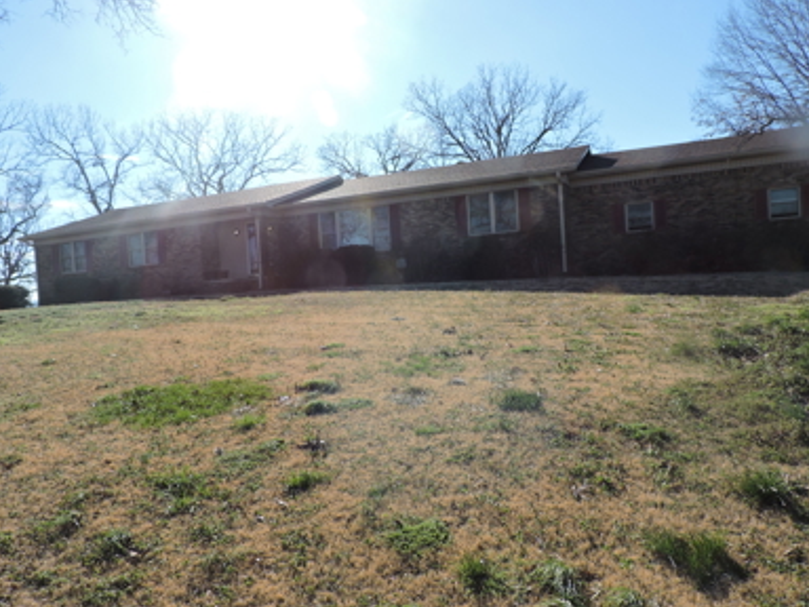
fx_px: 584
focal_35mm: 25
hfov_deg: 69.4
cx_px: 400
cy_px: 306
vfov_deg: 54.9
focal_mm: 4.3
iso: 100
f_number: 3
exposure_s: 1/1000
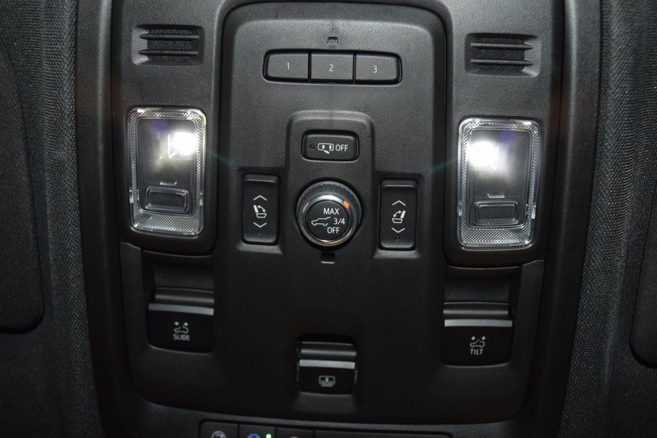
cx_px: 328
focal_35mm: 38
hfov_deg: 51.3
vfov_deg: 35.5
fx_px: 684
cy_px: 219
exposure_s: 1/60
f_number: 3.8
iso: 640
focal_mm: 25
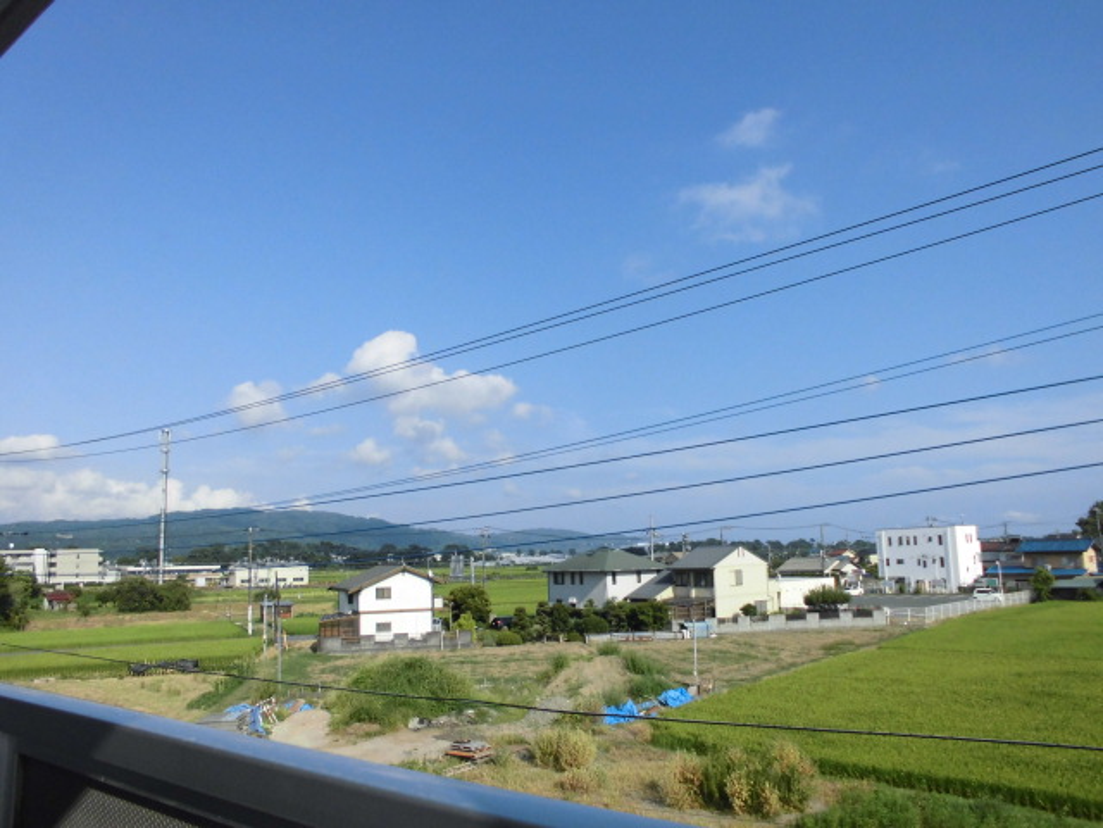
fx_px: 828
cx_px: 552
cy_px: 414
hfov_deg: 67.3
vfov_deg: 53.1
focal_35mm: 26
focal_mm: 4.6
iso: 100
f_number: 11.3
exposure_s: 1/100
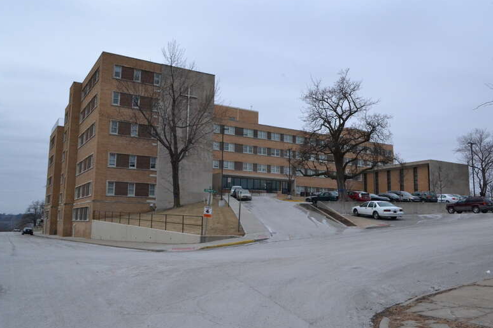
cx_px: 248
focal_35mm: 31
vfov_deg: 42.3
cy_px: 165
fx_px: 424
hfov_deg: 60.3
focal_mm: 20
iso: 3200
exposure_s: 1/640
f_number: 18
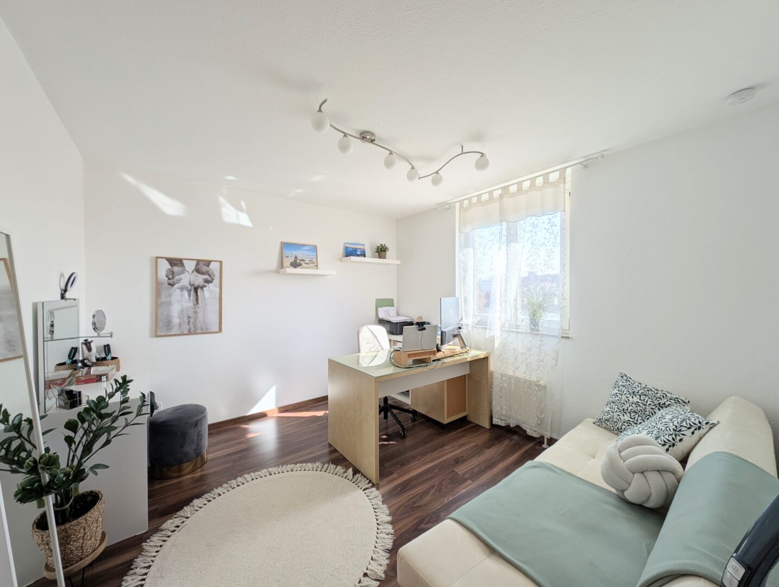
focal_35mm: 12
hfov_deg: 110.5
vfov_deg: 94.7
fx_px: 270
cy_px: 294
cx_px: 390
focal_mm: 2.23
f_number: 1.95
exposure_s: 1/405
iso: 46
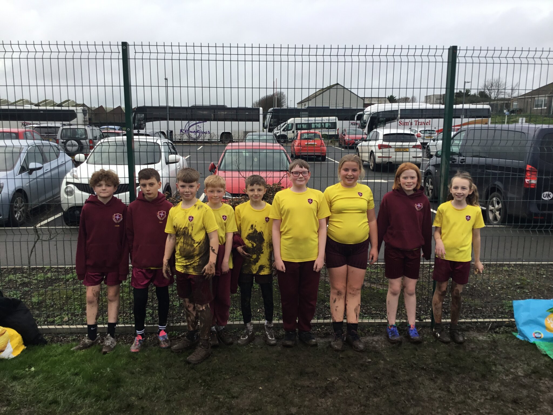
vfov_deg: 45.4
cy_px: 208
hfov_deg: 58.4
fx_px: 495
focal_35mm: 31
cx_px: 276
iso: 25
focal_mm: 3.3
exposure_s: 1/105
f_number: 2.4
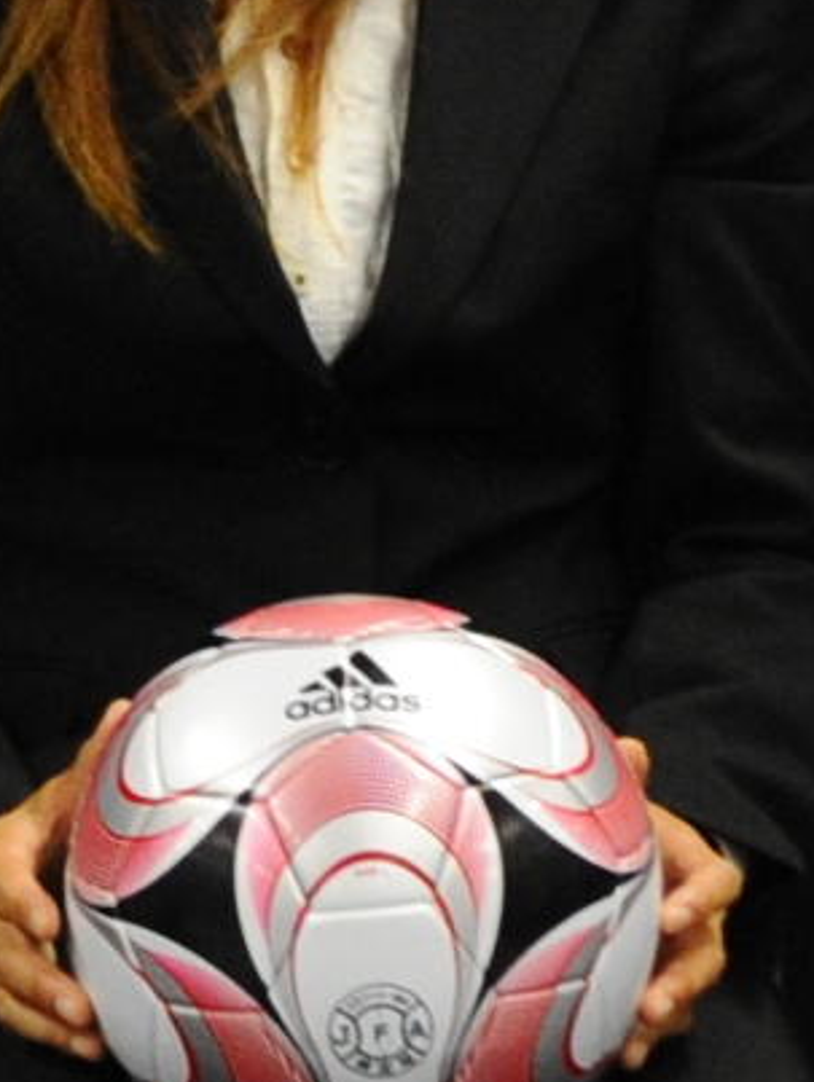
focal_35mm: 446
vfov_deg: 4.4
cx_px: -1351
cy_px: -446
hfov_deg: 3.3
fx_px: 13962
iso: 1600
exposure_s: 1/100
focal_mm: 44
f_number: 5
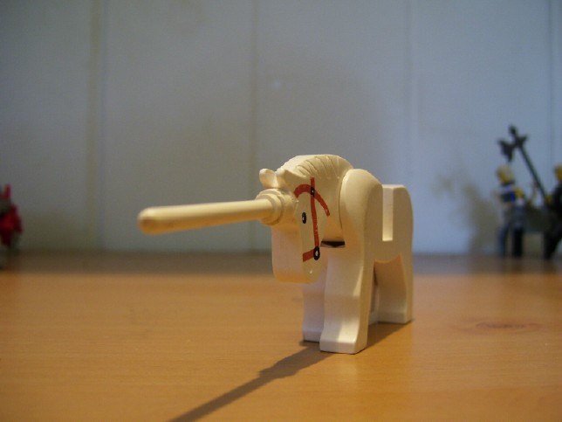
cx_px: 281
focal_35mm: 37
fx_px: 601
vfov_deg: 38.7
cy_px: 211
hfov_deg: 50.1
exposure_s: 1/8
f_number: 2.7
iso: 160
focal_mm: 6
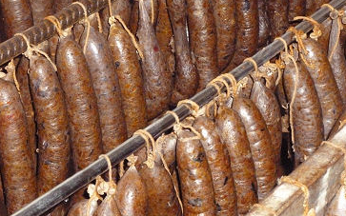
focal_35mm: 140
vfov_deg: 9.4
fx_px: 1320
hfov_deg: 14.9
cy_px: 75
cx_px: 138
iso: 1000
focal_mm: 17.1
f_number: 4.7
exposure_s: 1/60
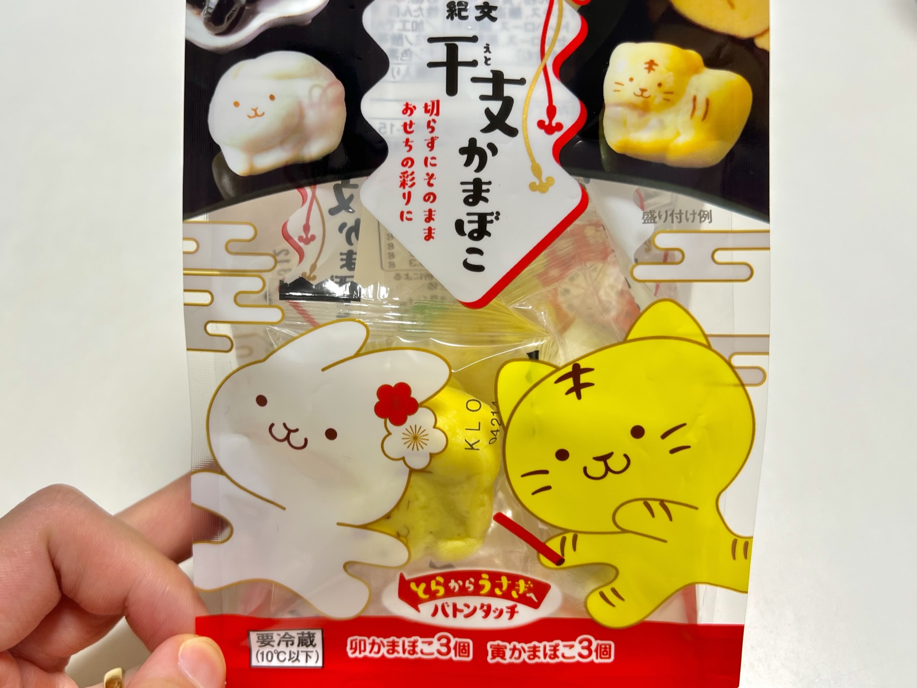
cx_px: 458
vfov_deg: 53.0
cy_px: 344
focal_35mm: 26
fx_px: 689
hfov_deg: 67.3
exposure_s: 1/105
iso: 32
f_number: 1.5
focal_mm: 5.7
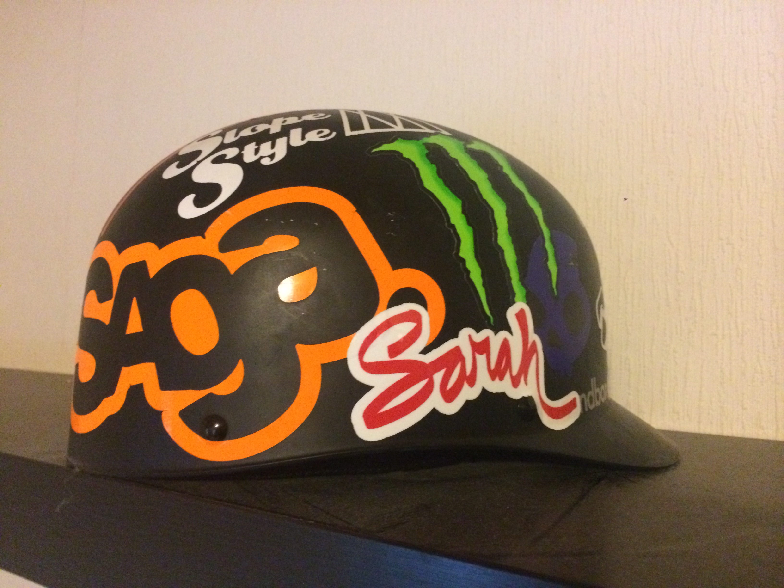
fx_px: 679
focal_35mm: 30
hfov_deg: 60.0
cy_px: 294
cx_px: 392
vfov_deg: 46.8
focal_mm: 4.12
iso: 640
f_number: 2.2
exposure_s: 1/15
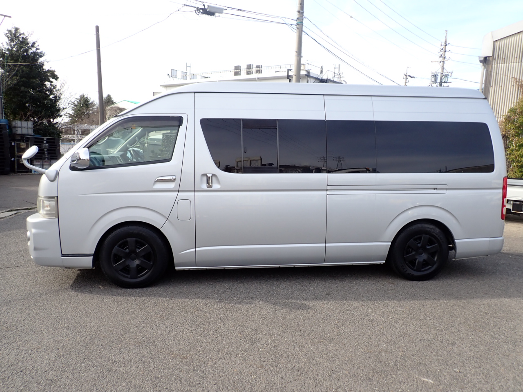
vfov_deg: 54.9
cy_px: 196
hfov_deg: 69.4
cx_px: 262
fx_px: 378
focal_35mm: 25
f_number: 2.8
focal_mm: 4.5
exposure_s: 1/500
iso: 100
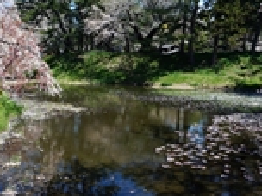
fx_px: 288
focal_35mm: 38
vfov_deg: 36.7
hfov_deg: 48.4
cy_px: 150
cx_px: 95
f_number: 9
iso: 100
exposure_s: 1/160
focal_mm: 10
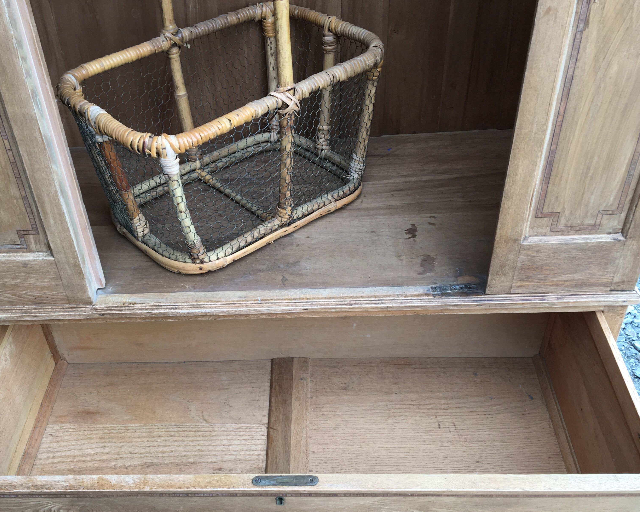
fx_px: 720
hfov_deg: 47.7
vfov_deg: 39.1
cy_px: 298
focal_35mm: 38
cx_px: 261
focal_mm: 4.15
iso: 25
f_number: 2.2
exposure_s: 1/100
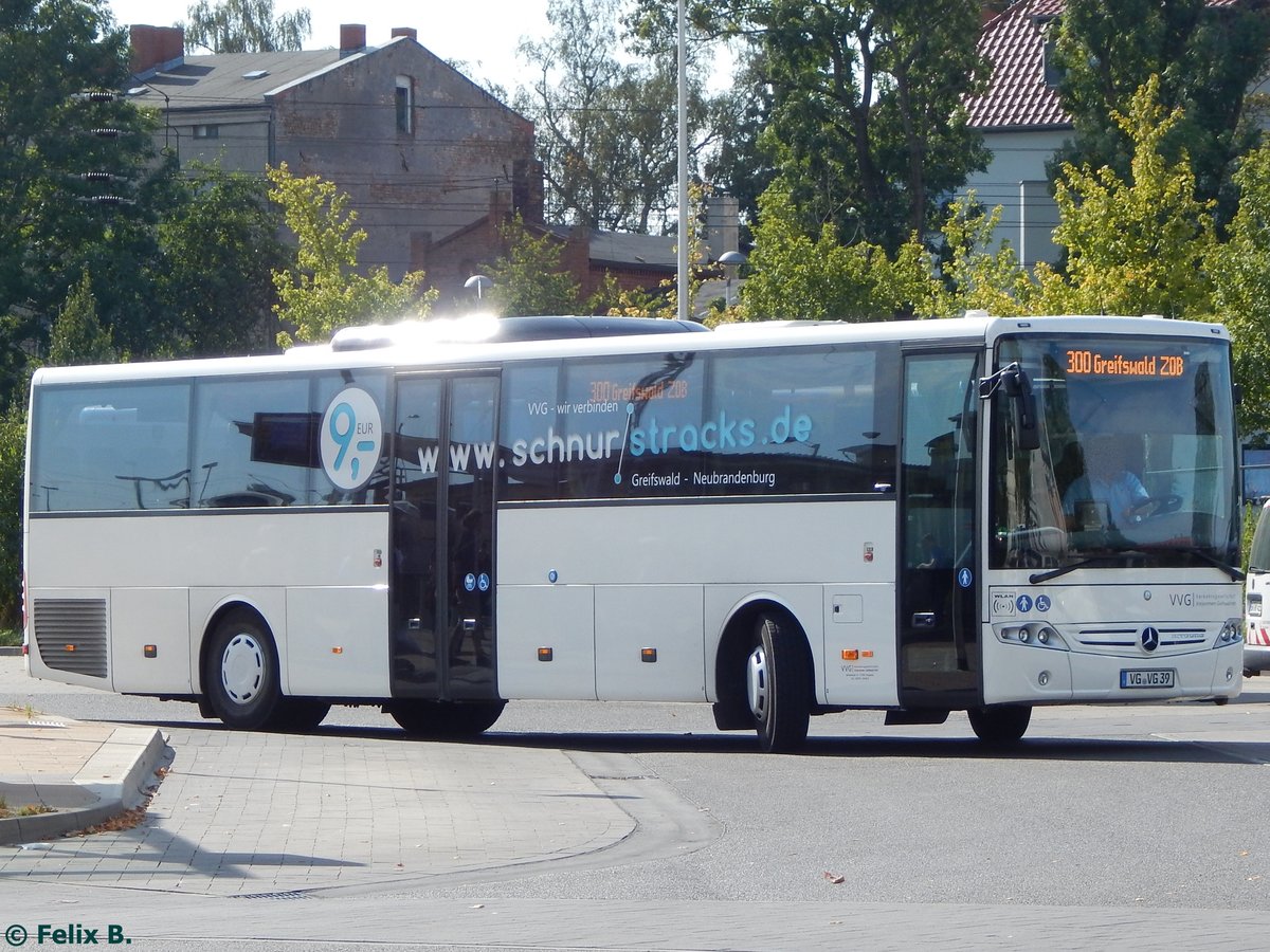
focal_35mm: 131
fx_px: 4806
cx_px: 635
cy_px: 476
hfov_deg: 15.1
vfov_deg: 11.3
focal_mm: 23.4
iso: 125
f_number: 4.8
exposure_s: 1/640
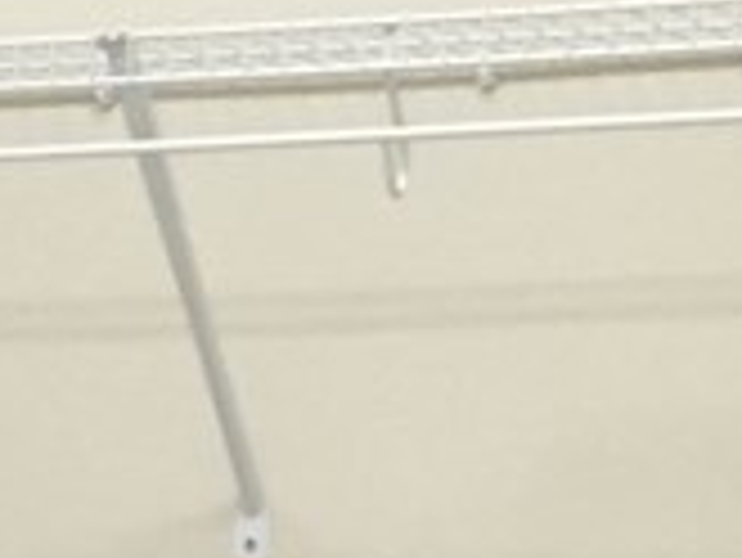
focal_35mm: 180
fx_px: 3861
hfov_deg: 10.9
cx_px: 49
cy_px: 1732
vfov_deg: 7.2
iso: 80
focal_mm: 4.15
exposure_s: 1/30
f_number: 2.2
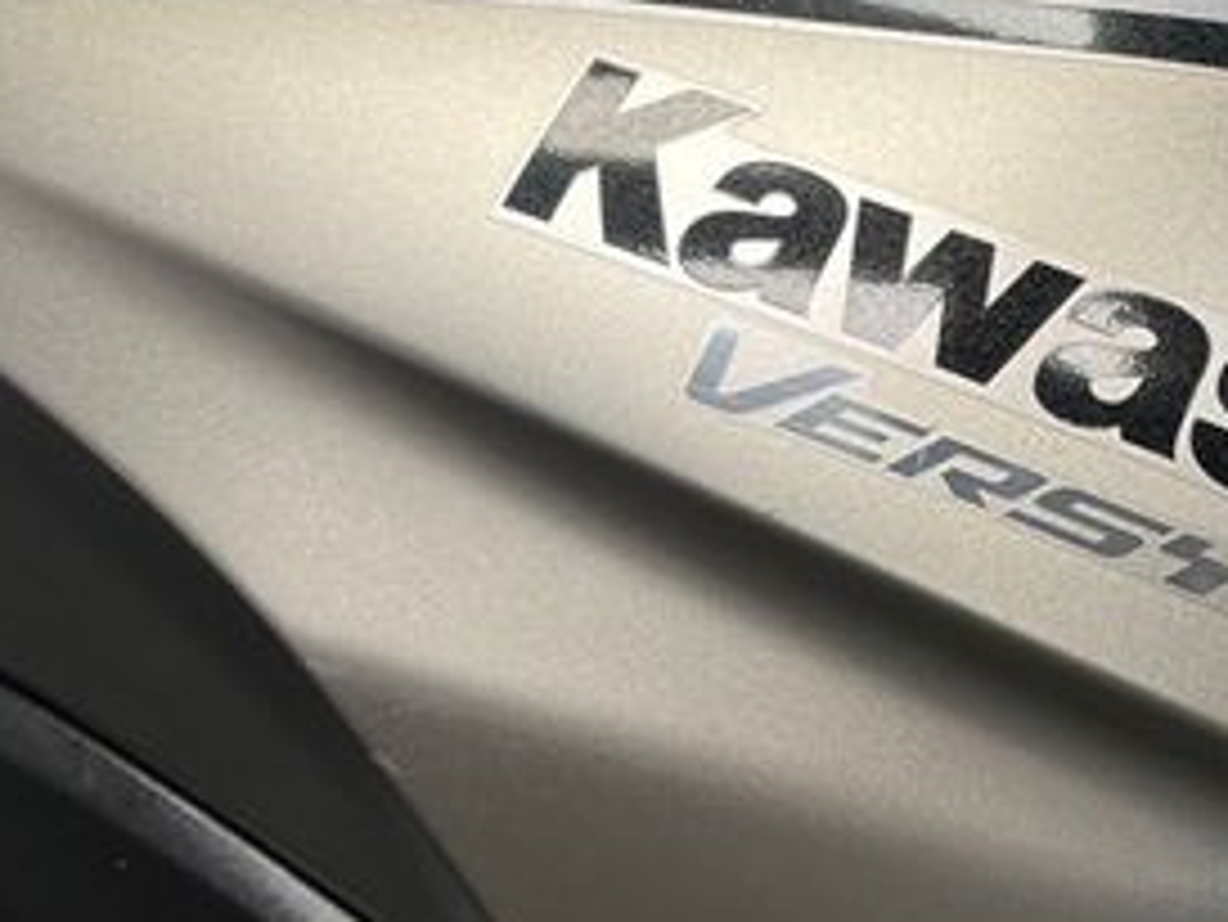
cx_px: 1098
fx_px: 2165
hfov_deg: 30.3
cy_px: 477
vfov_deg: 24.0
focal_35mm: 61
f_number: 1.6
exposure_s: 1/100
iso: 125
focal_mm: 5.1
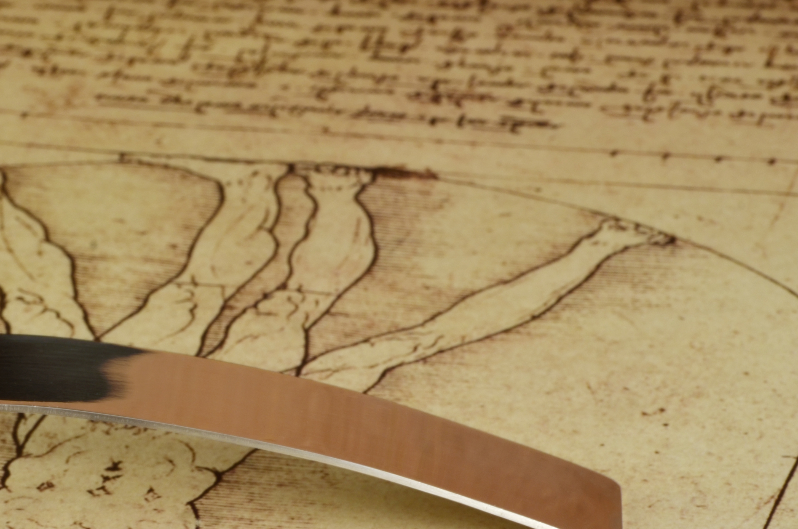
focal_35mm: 396
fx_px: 8757
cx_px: 171
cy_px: 432
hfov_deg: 5.2
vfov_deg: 3.5
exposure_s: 1/5
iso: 100
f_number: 22
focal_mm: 155
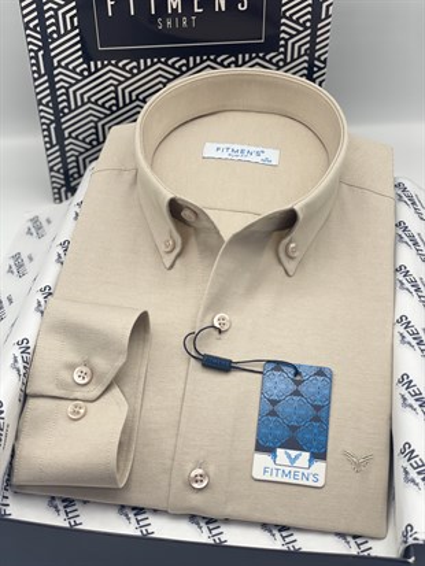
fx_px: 851
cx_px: 212
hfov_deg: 28.0
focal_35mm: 52
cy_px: 283
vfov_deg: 36.8
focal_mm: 6
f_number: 2
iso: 25
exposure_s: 1/126
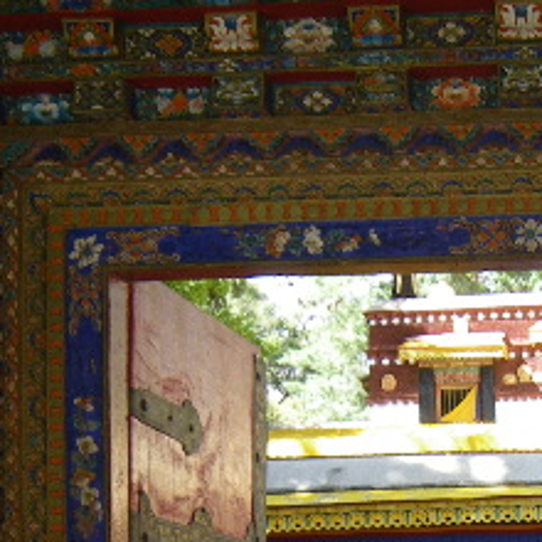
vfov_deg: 17.9
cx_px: 589
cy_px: 732
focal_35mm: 90
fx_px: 1594
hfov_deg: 18.6
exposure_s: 1/50
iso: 50
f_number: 3.5
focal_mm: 5
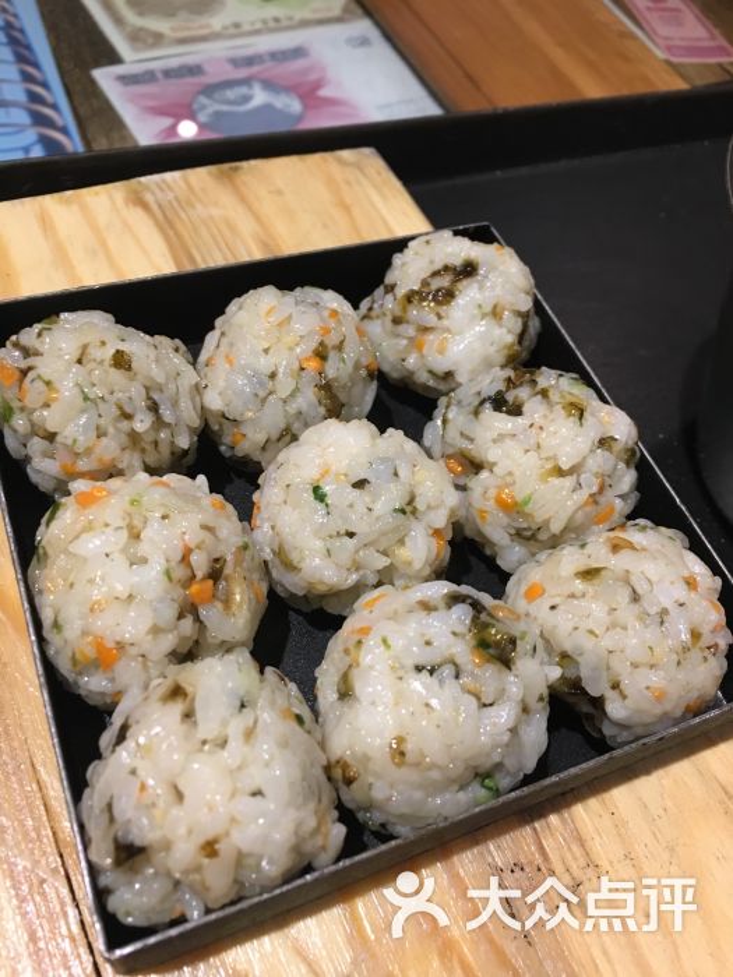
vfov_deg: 61.7
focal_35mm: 29
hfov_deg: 48.2
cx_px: 366
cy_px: 488
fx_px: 819
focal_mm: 4.15
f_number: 2.2
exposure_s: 1/33
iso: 125
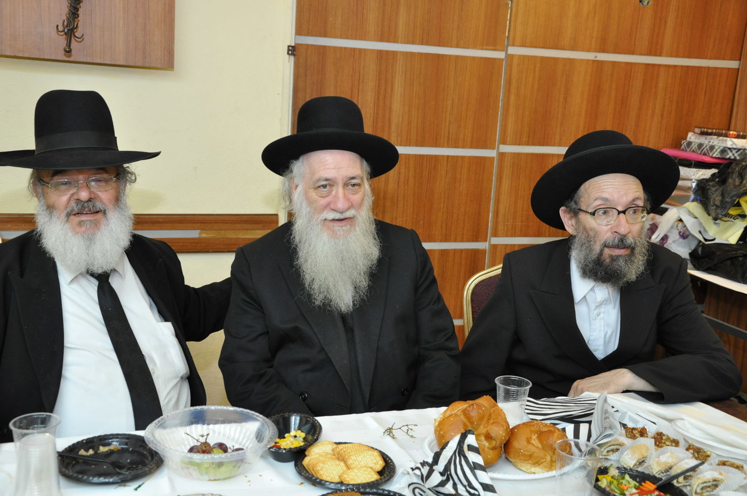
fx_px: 808
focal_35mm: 39
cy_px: 248
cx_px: 374
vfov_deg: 34.1
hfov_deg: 49.6
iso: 800
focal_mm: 26
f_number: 5
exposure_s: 1/60
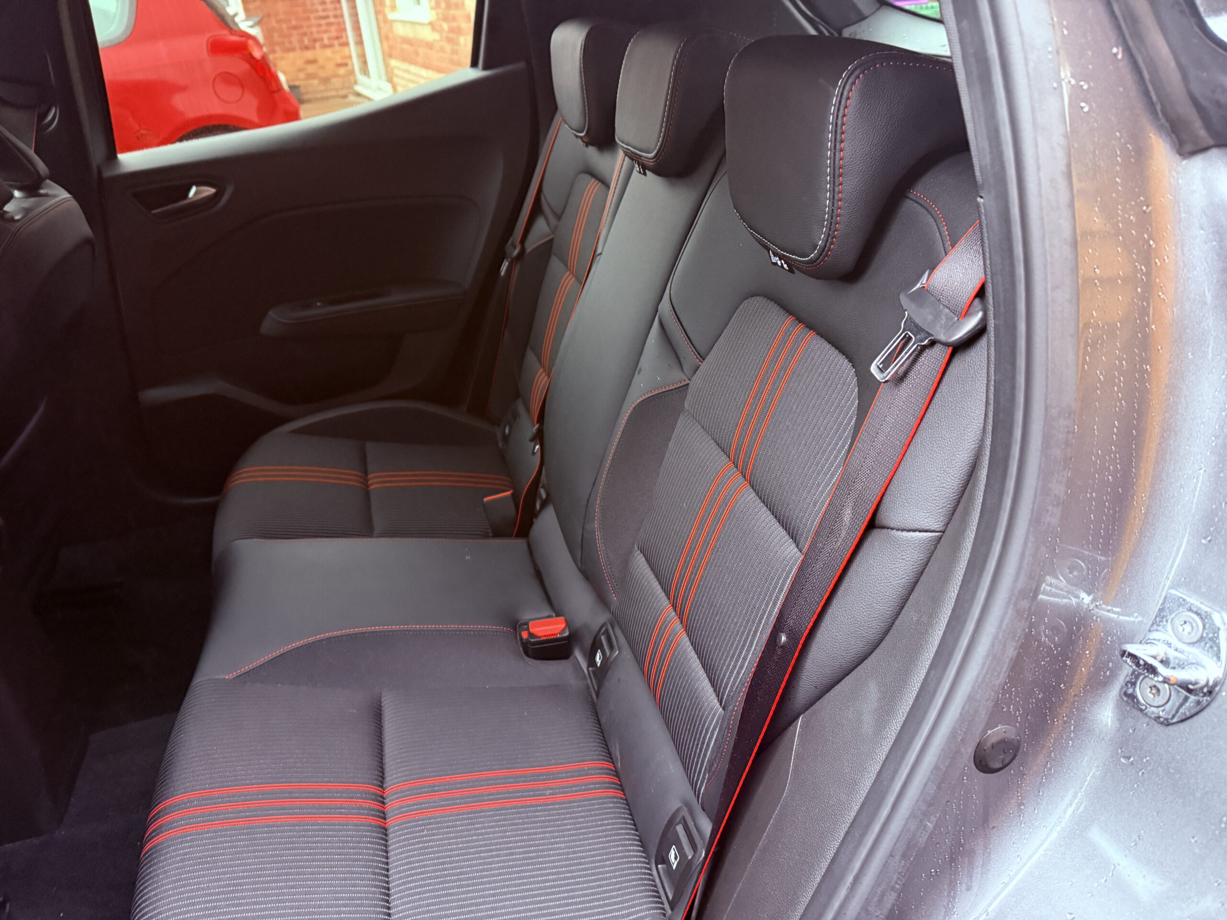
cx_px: 614
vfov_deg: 56.8
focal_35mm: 24
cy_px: 460
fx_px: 851
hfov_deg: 71.6
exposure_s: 1/40
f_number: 1.78
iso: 1000
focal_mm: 6.76
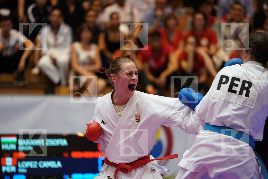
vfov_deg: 7.3
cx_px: 134
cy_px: 90
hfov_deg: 11.0
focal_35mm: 187
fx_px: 1392
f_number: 2.8
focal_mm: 187
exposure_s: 1/800
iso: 4000
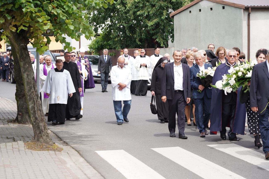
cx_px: 134
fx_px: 785
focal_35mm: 105
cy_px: 90
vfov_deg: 13.0
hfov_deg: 19.5
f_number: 5.6
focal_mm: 105
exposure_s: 1/200
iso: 100
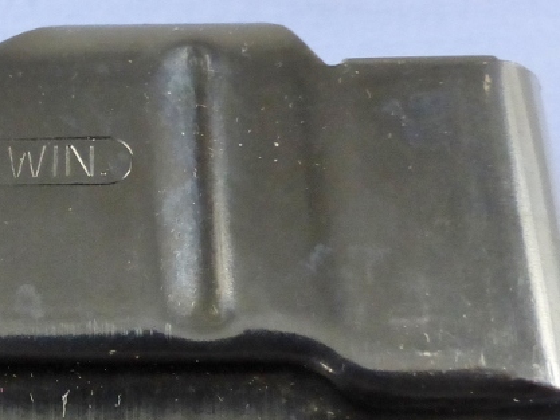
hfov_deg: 30.7
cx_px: 56
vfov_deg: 24.3
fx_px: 971
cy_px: 283
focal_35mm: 60
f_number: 2.8
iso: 640
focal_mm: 4.5
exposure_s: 1/125
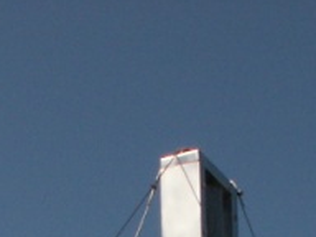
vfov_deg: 7.3
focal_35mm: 187
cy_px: 625
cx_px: 184
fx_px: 1707
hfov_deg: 10.6
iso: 50
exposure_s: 1/250
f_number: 8
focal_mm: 5.86
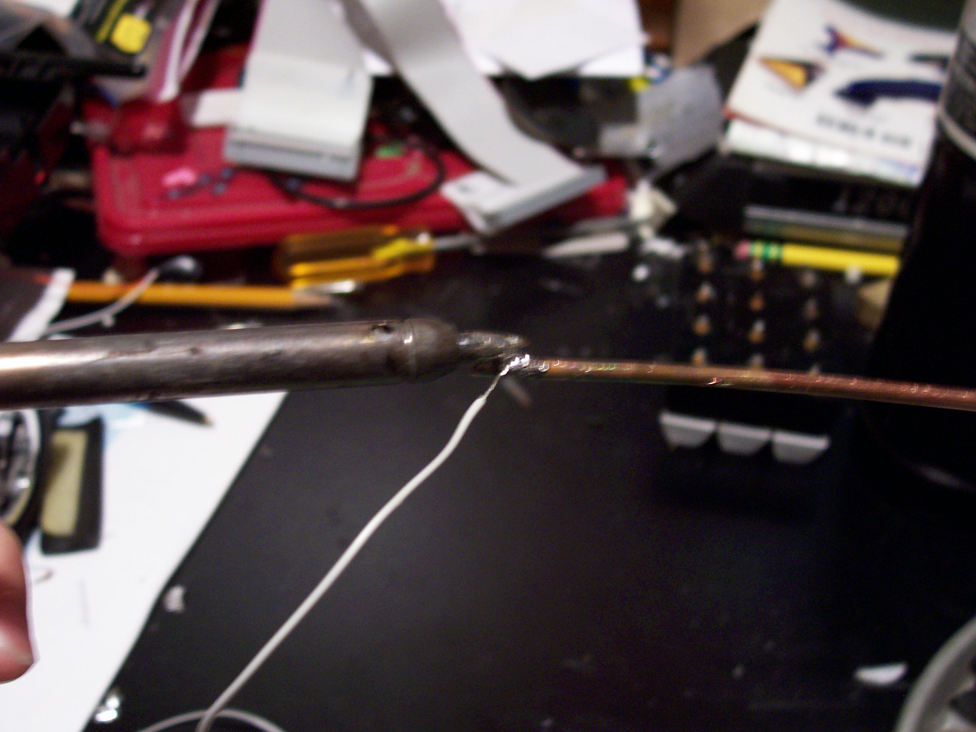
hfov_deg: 44.8
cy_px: 366
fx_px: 1184
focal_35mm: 42
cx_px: 488
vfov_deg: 34.3
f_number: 2.9
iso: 160
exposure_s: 1/8
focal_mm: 7
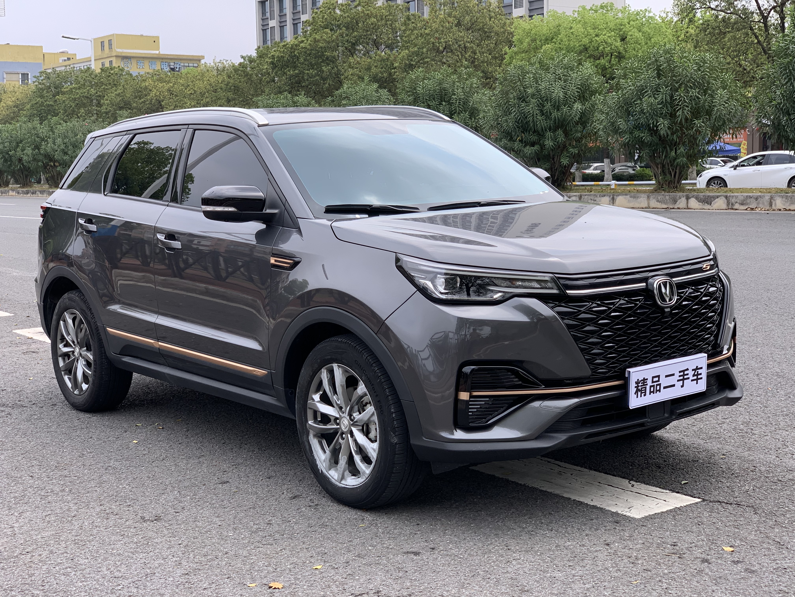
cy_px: 298
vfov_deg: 28.0
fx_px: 1194
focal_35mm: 52
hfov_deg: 36.8
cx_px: 398
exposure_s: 1/505
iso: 16
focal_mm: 6
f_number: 2.4
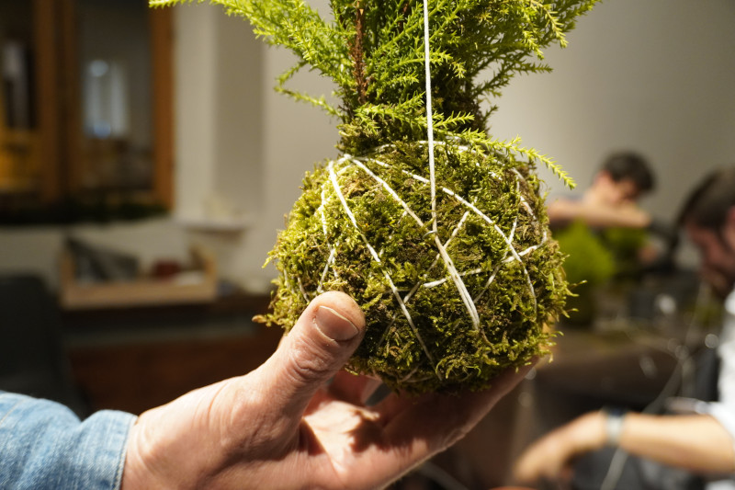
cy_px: 245
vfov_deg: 36.9
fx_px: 735
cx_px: 368
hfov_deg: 53.1
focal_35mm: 36
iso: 1250
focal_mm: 24
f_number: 4.5
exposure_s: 1/60
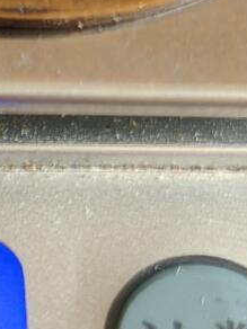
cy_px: 161
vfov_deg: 13.9
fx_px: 1351
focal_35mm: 142
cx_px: -220
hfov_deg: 9.8
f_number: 1.6
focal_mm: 6.06
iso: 320
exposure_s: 1/100
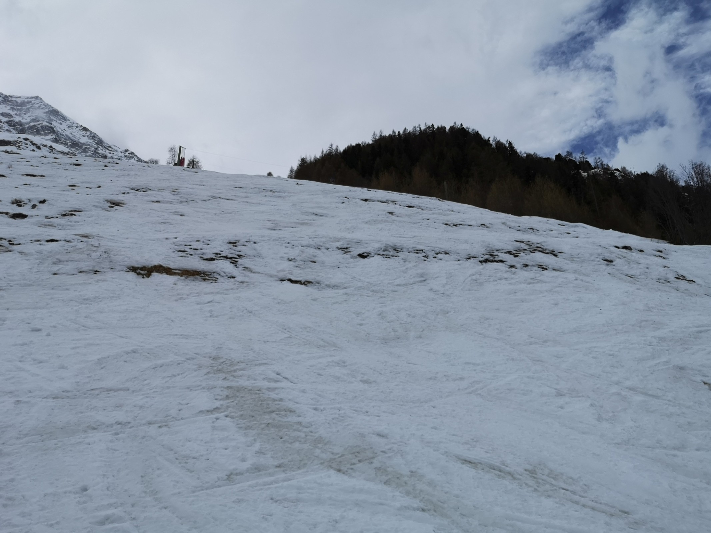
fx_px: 555
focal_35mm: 27
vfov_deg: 51.4
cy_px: 266
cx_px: 356
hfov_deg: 65.3
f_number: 1.8
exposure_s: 1/3534
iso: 50
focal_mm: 3.95
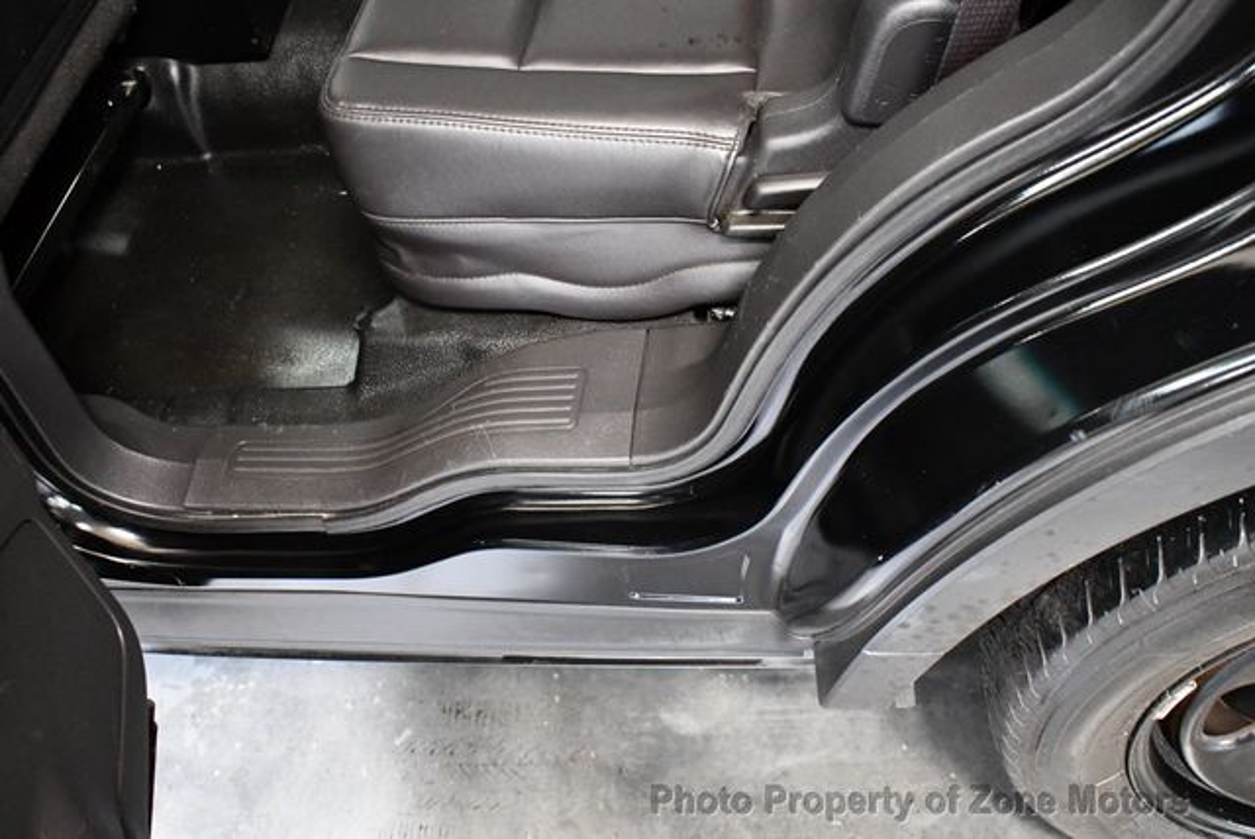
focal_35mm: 36
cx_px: 628
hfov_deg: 53.1
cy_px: 420
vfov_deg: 36.9
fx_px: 1256
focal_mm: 18
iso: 5000
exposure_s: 1/60
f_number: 3.5
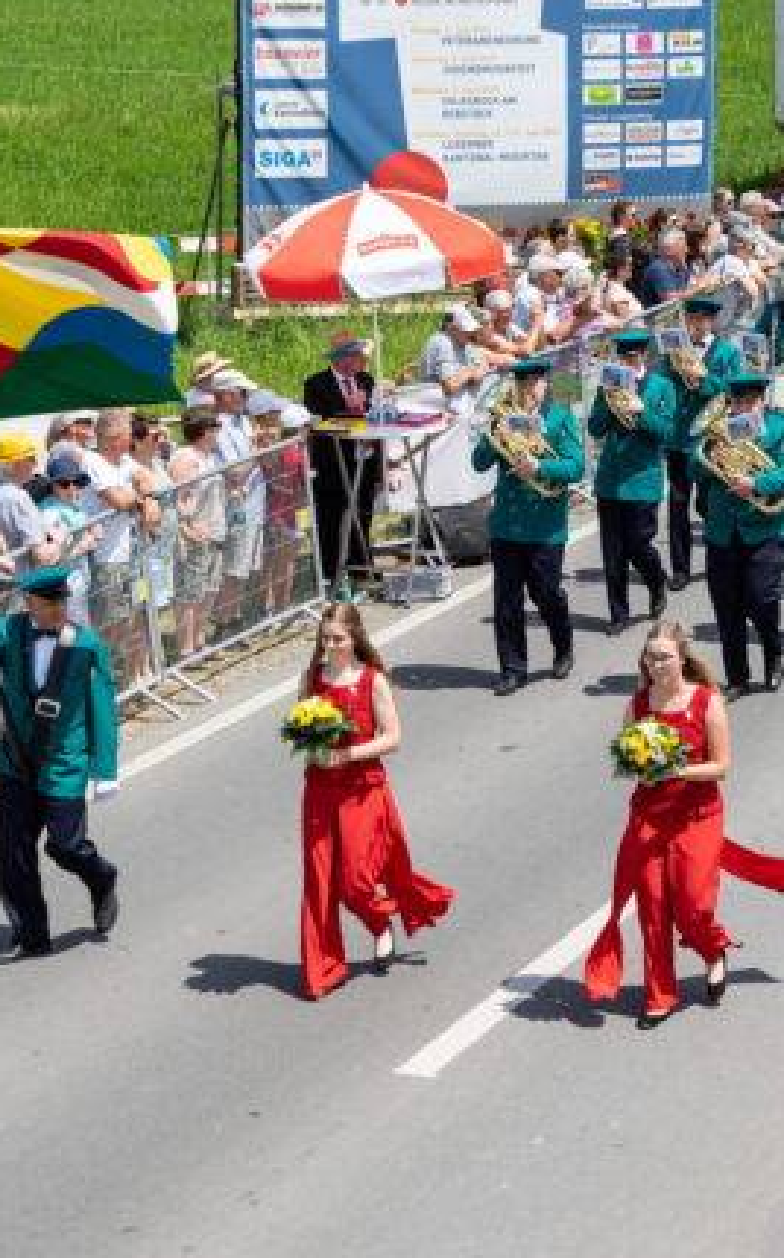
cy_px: 629
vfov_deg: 19.3
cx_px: 661
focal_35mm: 108
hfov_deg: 12.0
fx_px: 3700
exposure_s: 1/250
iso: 100
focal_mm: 70
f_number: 8
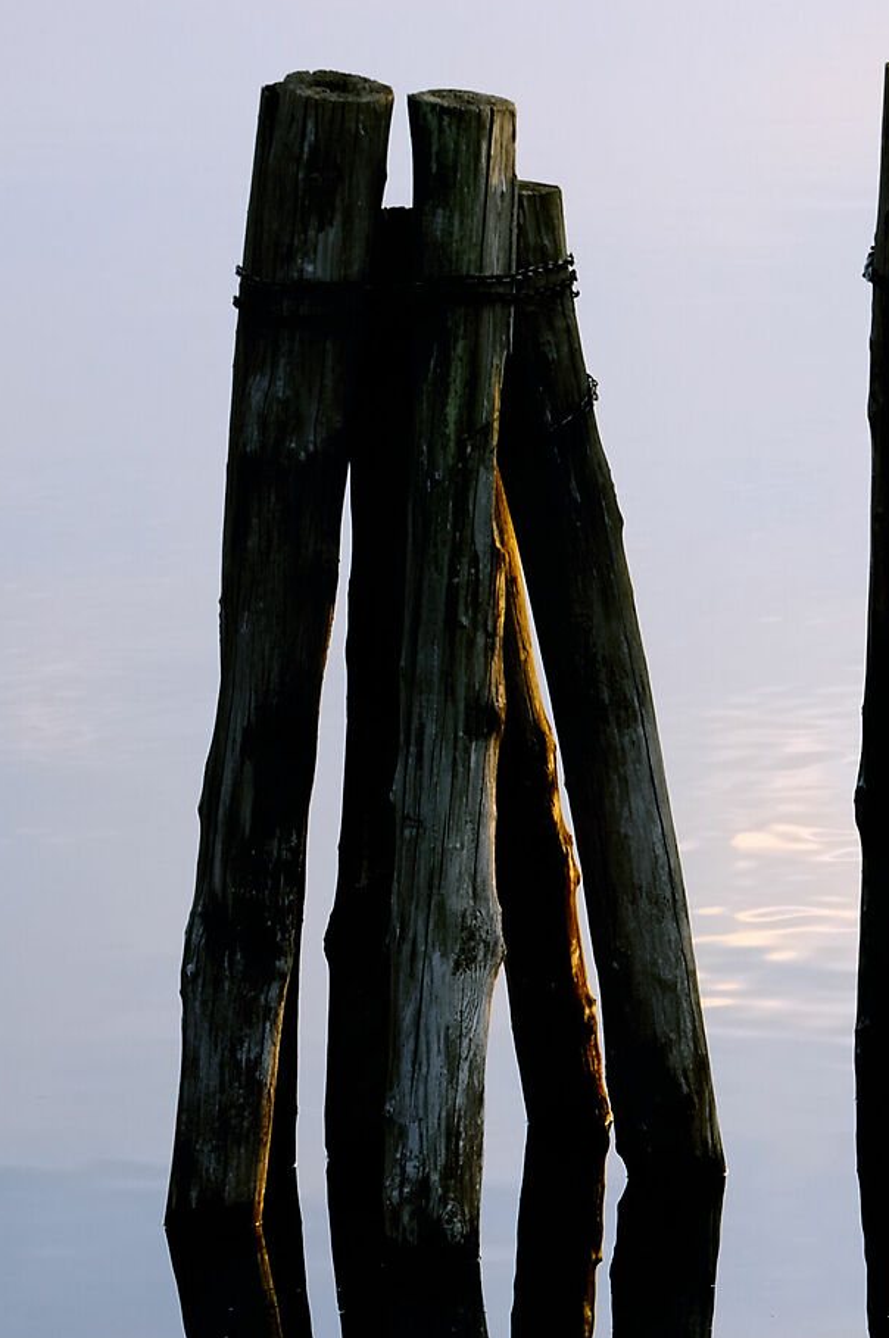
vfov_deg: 10.3
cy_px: 1353
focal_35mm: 198
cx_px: 671
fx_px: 7350
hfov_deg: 6.9
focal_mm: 50
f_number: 2.8
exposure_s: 1/160
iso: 200
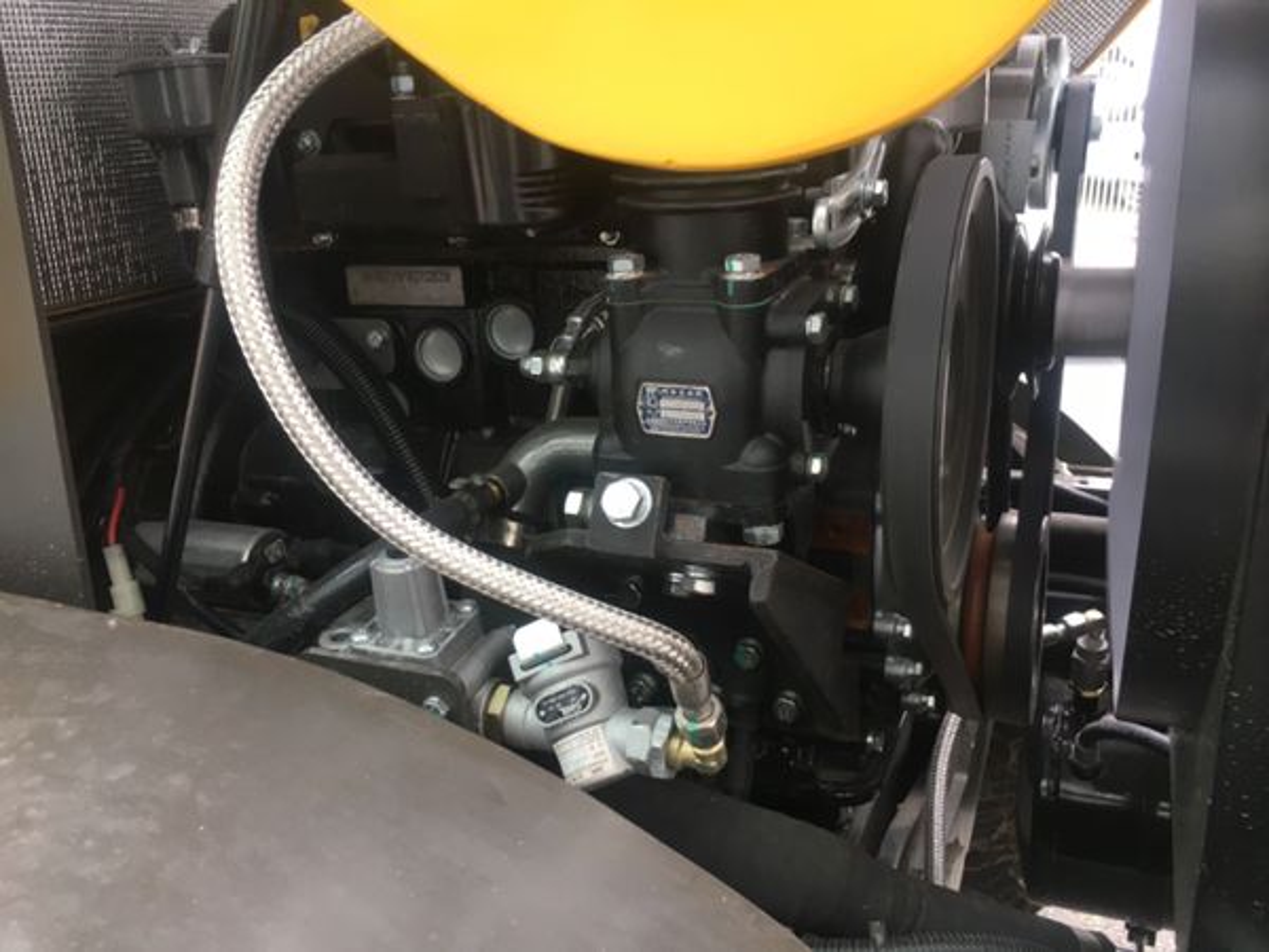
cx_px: 634
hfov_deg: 61.7
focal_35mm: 29
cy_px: 476
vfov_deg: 48.2
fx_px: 1063
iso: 32
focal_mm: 4.15
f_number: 2.2
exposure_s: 1/33
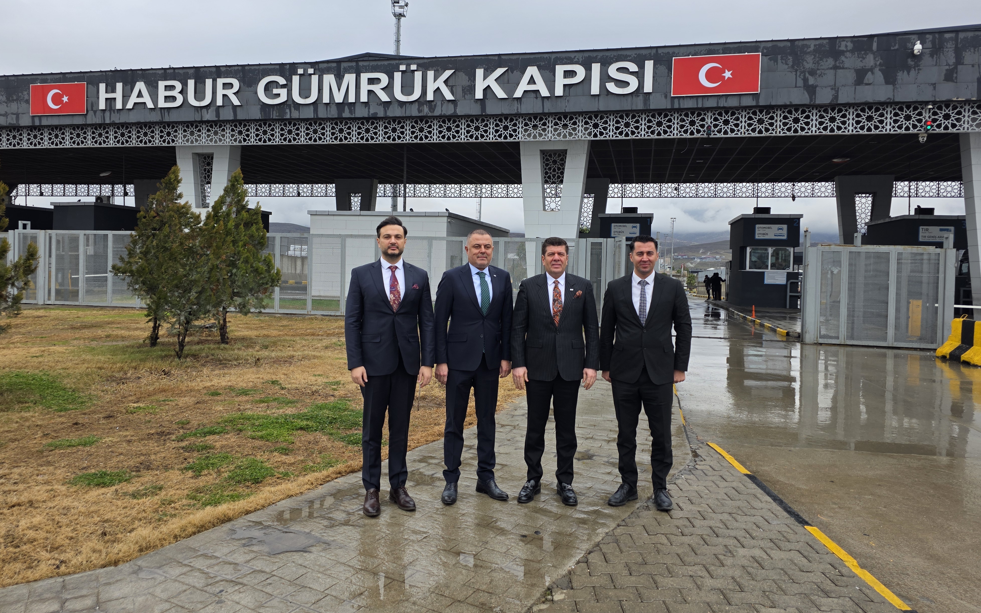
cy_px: 270
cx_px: 490
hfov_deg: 72.5
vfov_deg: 49.2
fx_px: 668
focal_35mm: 25
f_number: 1.7
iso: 80
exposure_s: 1/1576
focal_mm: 6.3
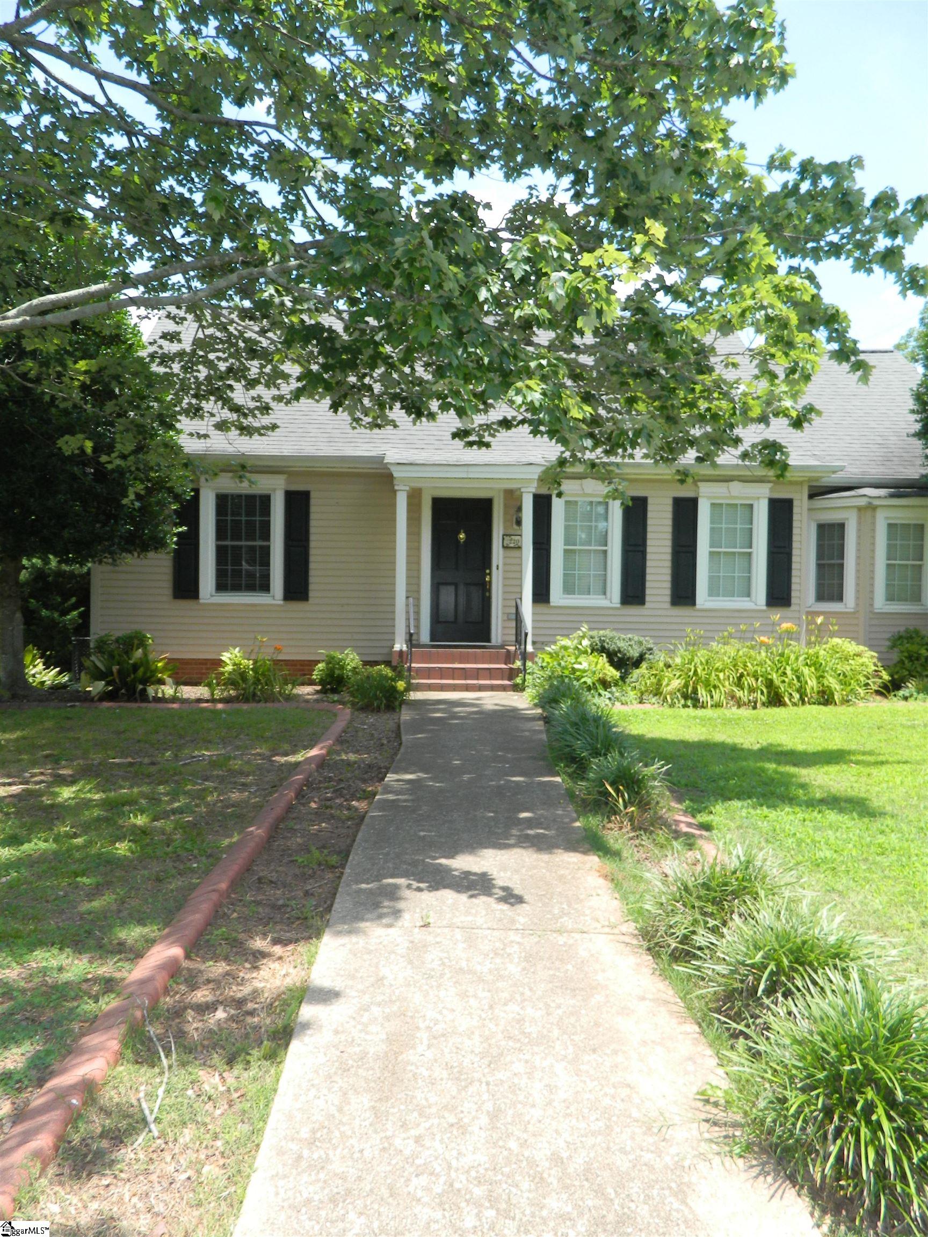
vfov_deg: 69.4
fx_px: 894
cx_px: 464
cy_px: 618
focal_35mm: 25
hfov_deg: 54.9
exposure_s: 1/400
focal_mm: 4.5
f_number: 3.1
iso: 110
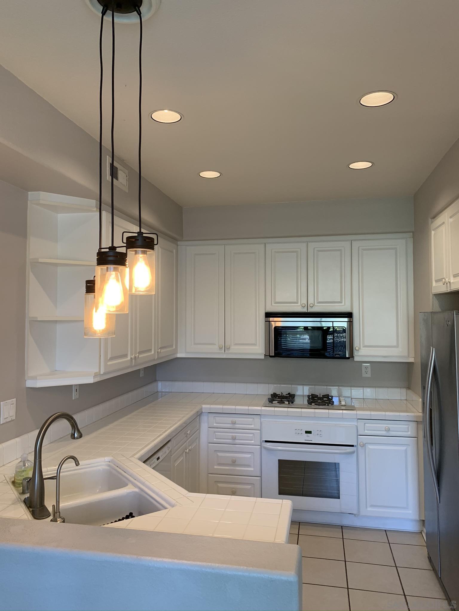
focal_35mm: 26
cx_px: 230
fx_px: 460
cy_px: 306
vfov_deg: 67.3
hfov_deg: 53.1
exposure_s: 1/60
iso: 100
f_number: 1.8
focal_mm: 4.25
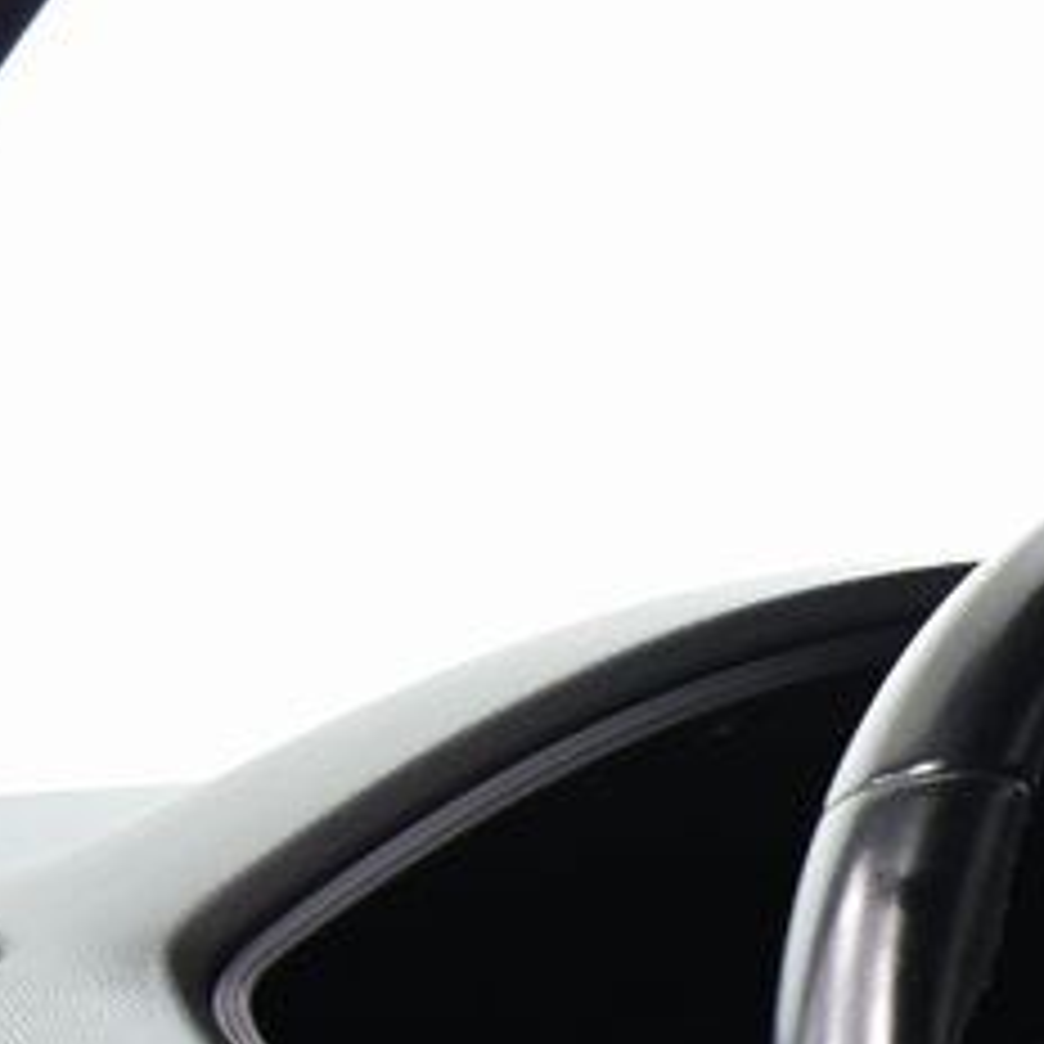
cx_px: 1980
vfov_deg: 18.0
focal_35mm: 90
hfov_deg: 15.9
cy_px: 1368
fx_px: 3071
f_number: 4
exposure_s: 1/15
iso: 1600
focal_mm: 24
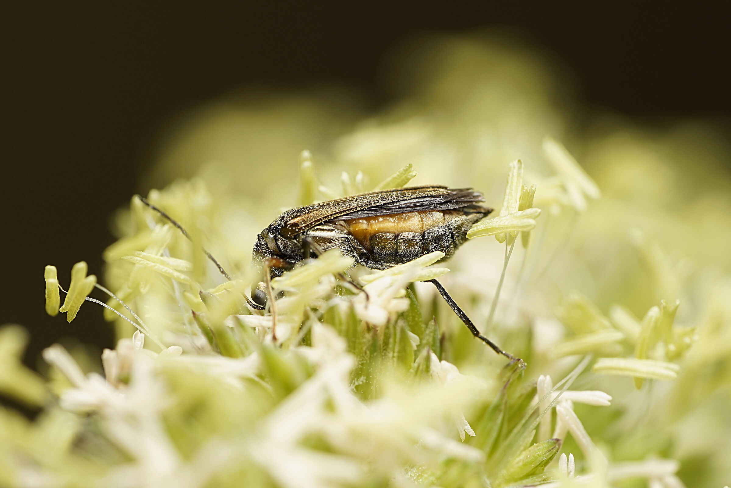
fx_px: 1827
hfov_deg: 22.6
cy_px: 244
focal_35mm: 90
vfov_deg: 15.2
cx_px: 366
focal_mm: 90
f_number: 9
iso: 100
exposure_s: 1/200
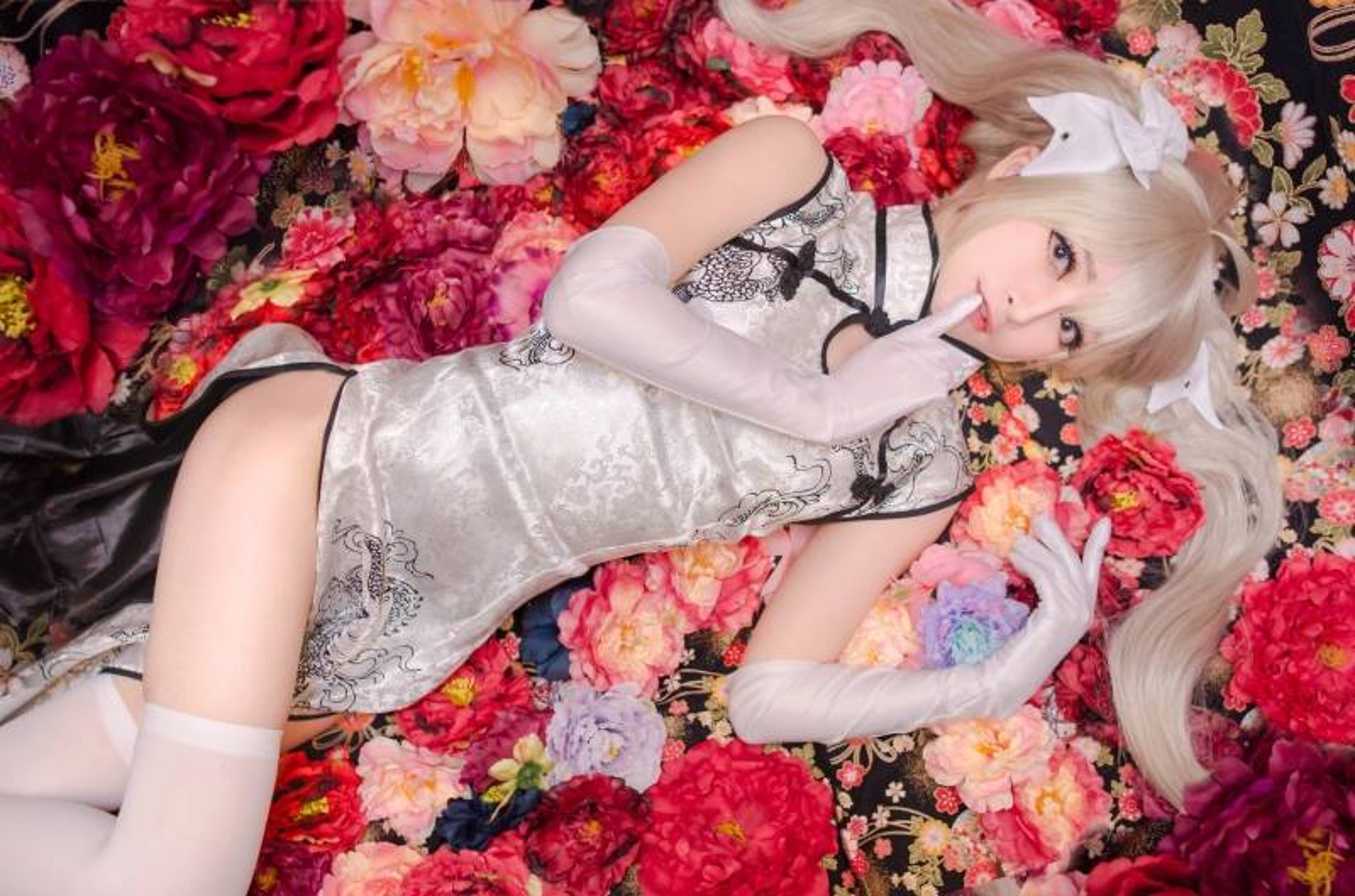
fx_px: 1352
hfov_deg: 53.2
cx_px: 678
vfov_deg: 36.7
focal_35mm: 36
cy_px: 448
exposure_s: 1/200
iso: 400
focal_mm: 24
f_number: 1.8
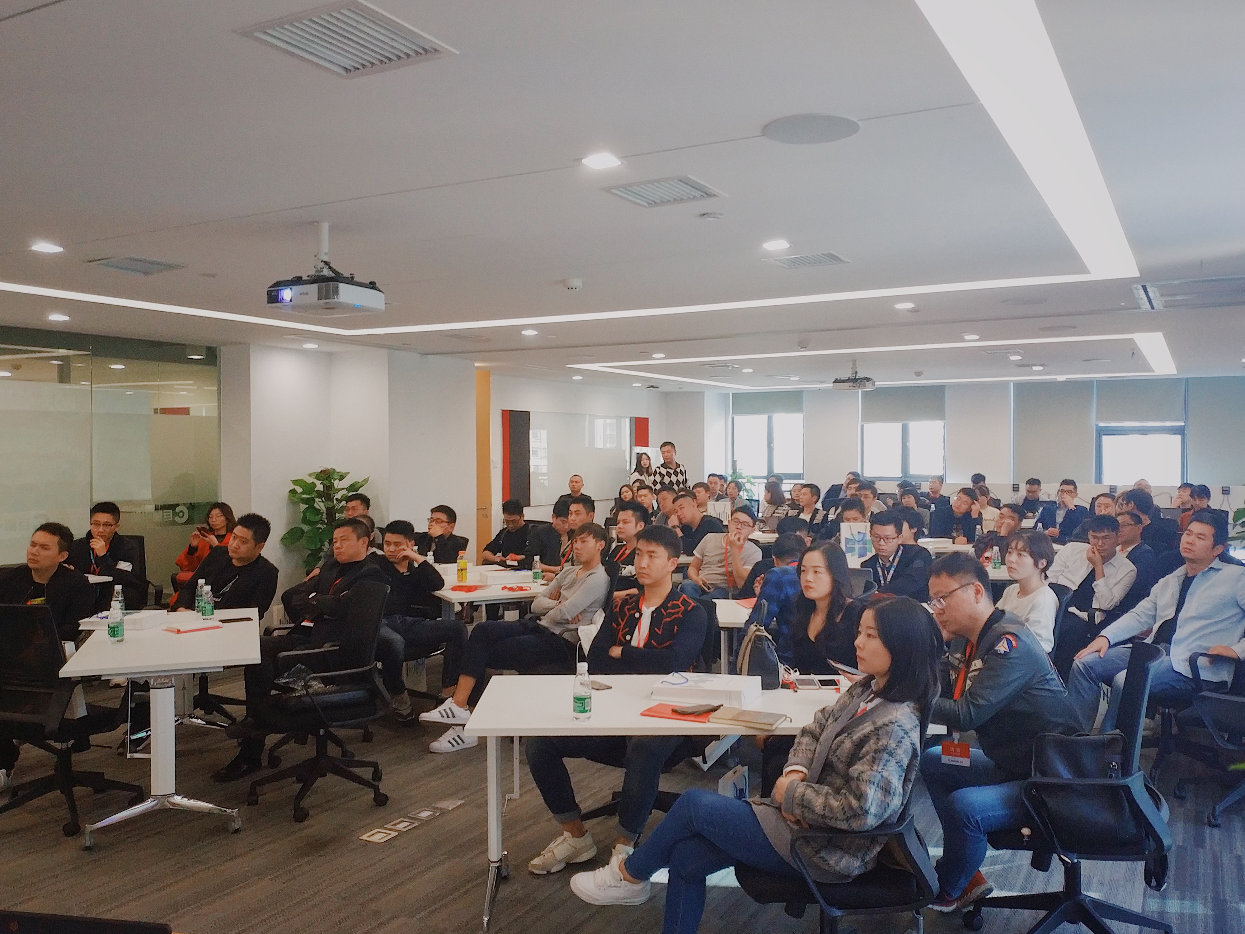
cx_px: 622
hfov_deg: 56.8
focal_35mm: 32
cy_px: 467
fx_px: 1151
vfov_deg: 44.2
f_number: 2
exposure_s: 1/25
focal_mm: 4.5
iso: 218
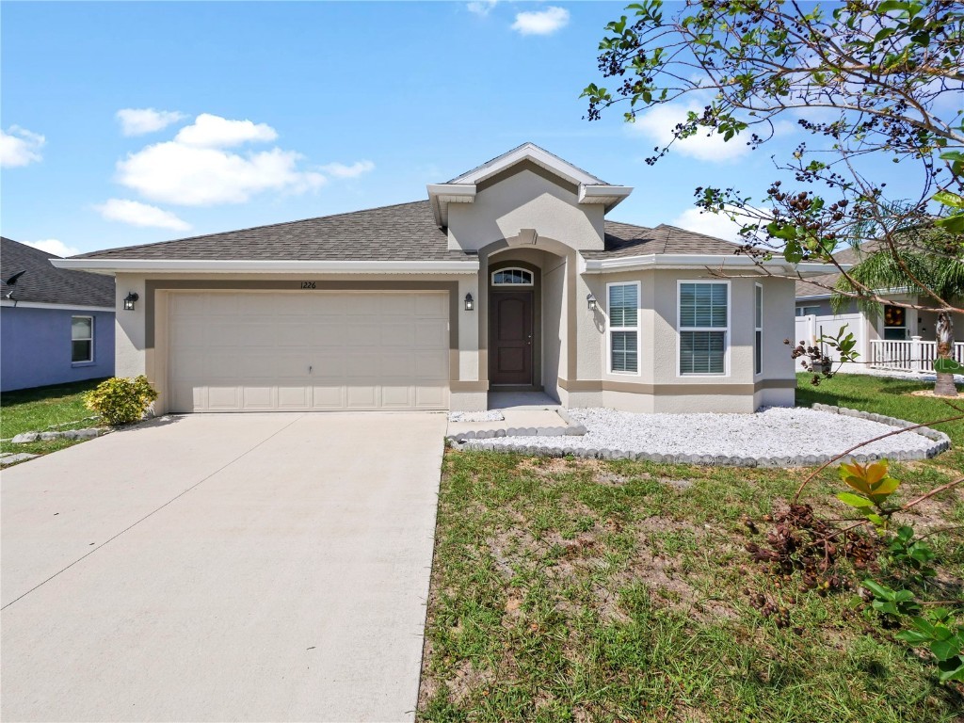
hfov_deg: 102.1
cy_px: 362
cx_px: 482
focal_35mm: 14
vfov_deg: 85.7
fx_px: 390
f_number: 10
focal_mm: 7
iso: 200
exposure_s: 1/640
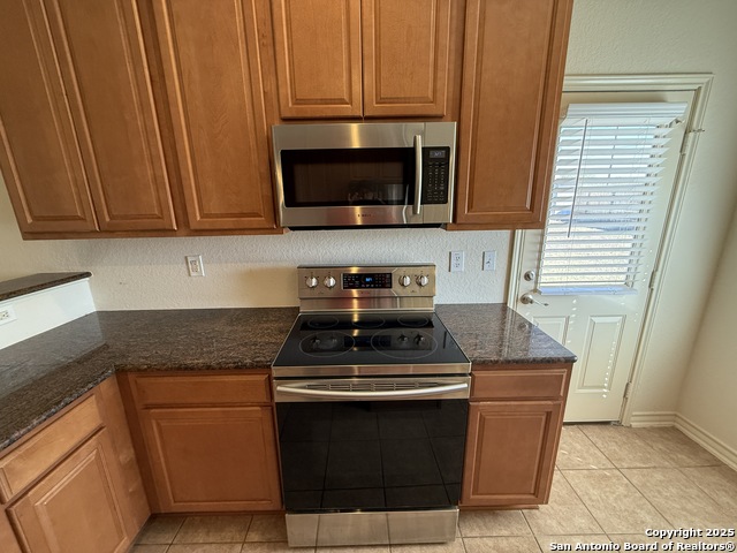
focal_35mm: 14
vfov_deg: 85.7
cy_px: 276
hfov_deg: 102.1
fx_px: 298
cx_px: 368
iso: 320
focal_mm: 2.22
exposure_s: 1/120
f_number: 2.2
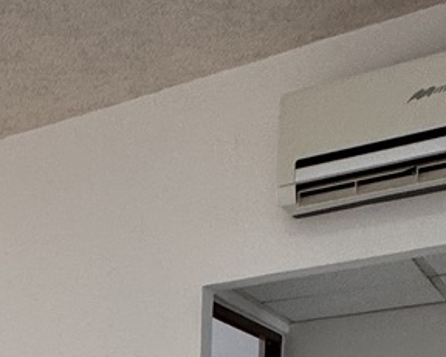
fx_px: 1003
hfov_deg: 22.1
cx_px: -161
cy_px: 678
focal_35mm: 76
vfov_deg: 16.3
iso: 160
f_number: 2.2
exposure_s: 1/120
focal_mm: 2.22
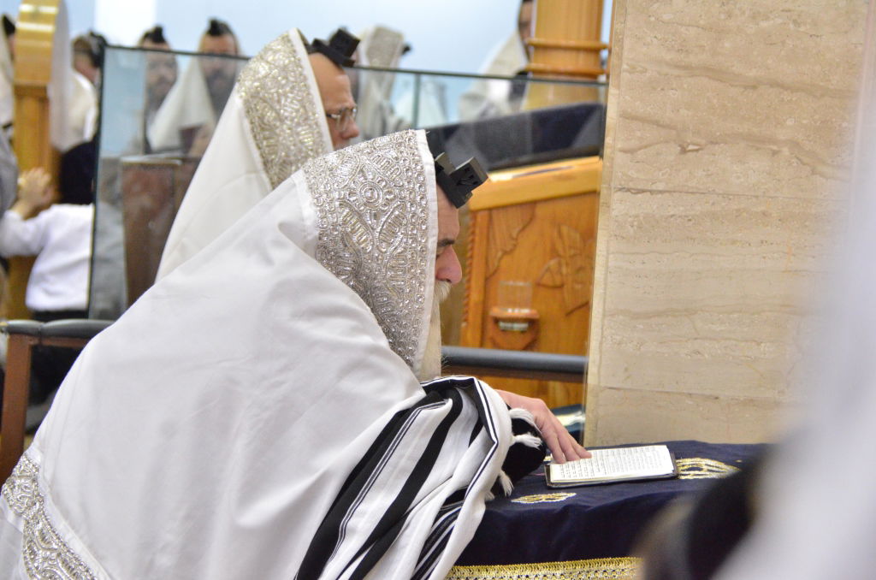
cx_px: 438
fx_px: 3460
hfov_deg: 14.4
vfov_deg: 9.6
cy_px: 290
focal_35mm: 142
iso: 3200
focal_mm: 95
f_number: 5.6
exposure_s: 1/100
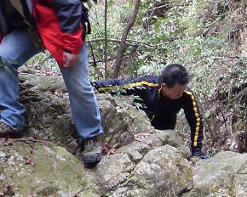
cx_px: 120
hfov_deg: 17.0
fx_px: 826
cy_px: 59
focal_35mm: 113
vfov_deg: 13.6
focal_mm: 7.1
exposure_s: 1/45
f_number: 3.1
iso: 200
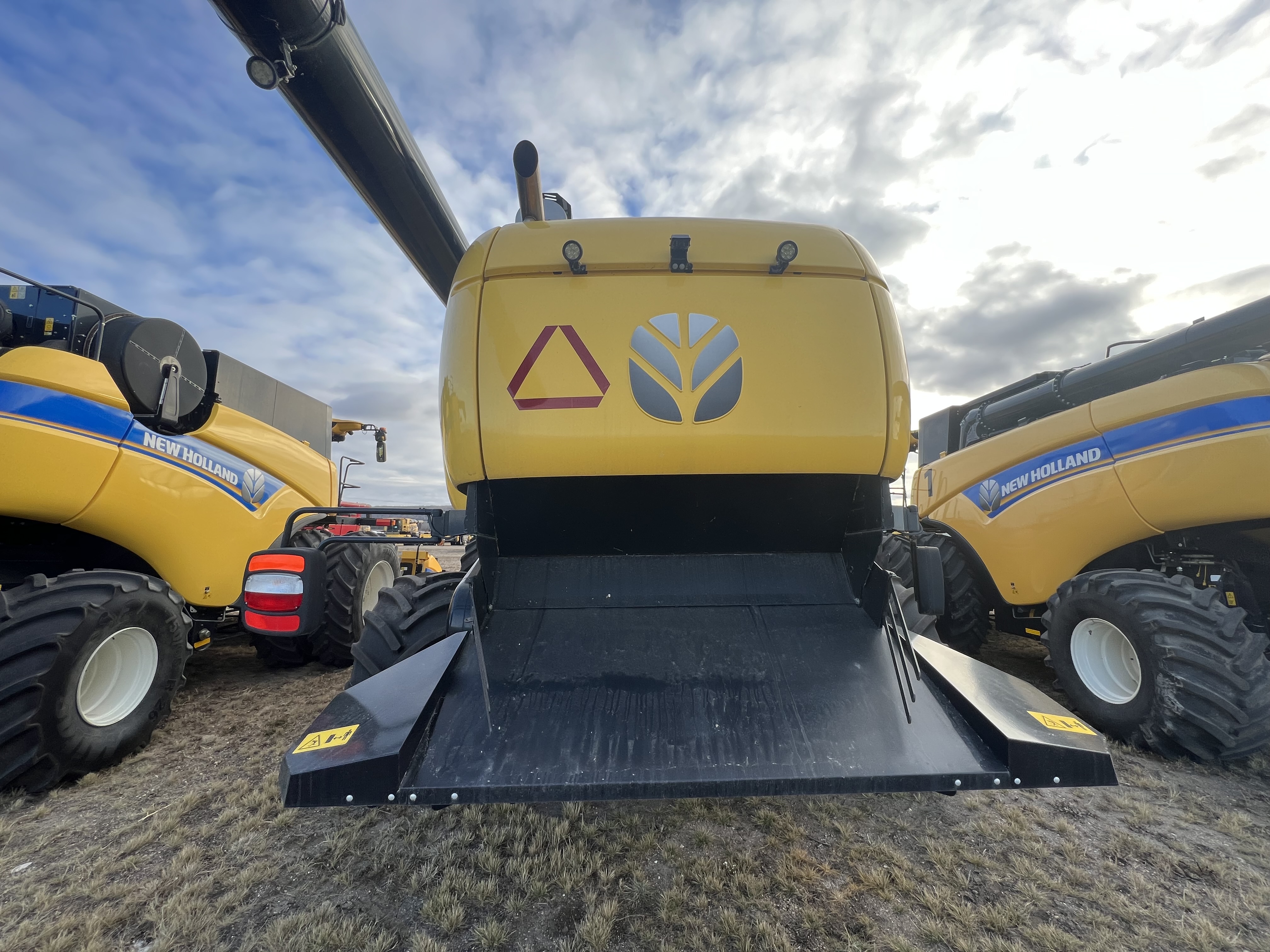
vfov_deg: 89.9
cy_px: 476
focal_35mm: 13
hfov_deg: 106.2
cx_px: 635
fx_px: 477
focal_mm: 1.57
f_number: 1.8
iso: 32
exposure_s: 1/333
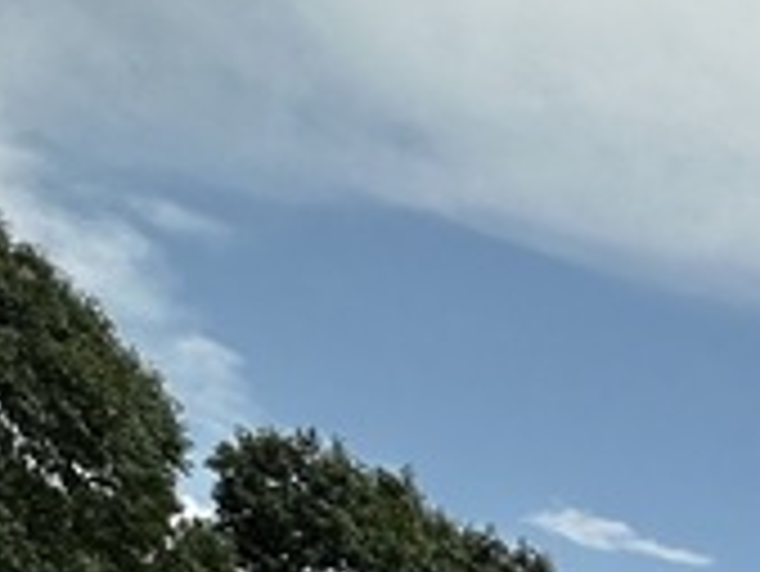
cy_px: 1167
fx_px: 1824
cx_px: 1538
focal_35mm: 83
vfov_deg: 14.5
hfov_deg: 17.0
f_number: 2.2
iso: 50
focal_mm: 2.22
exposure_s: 1/2132
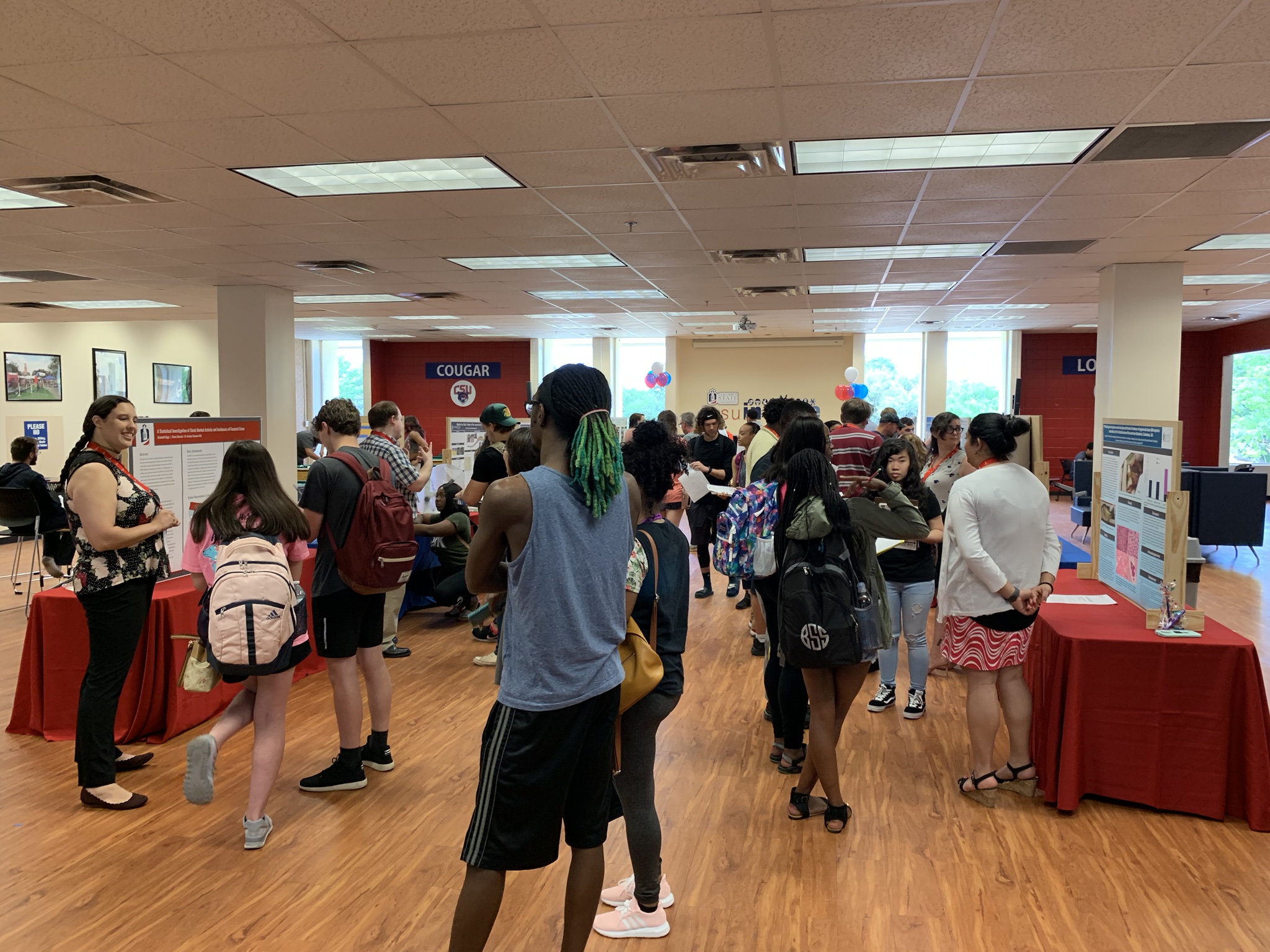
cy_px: 476
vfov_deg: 53.1
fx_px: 954
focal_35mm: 26
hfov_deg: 67.3
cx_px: 635
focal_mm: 4.25
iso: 100
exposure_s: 1/60
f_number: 1.8
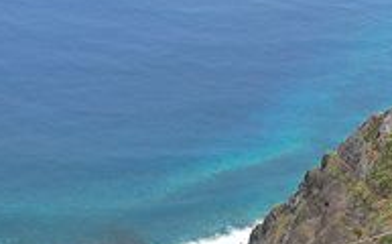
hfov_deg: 21.0
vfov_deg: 12.6
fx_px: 1056
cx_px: 171
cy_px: 357
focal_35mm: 99
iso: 80
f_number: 4
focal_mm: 6
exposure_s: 1/500
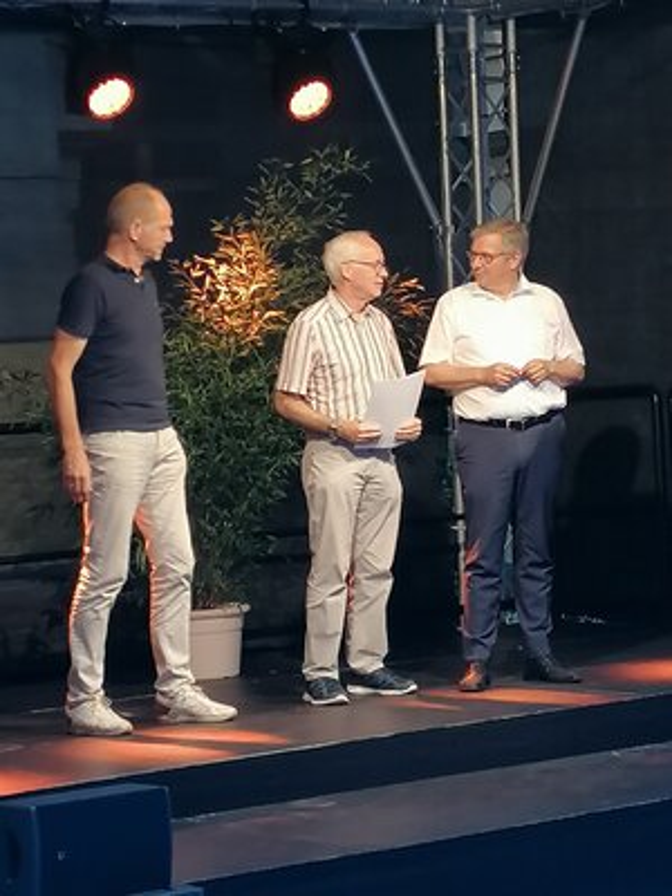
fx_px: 3028
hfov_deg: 12.7
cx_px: 336
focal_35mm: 117
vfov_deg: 16.8
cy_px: 448
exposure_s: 1/50
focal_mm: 4.75
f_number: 1.8
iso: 80
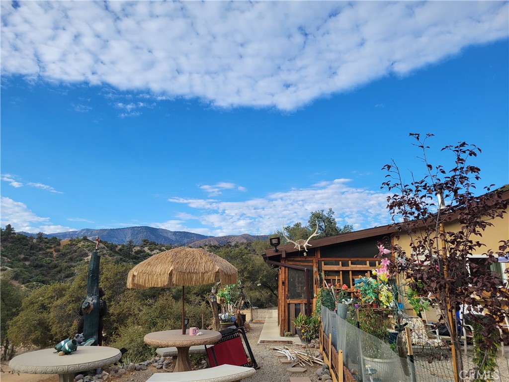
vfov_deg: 53.1
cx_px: 254
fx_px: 382
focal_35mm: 26
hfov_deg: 67.3
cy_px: 191
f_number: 1.8
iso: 40
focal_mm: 5.4
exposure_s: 1/1414
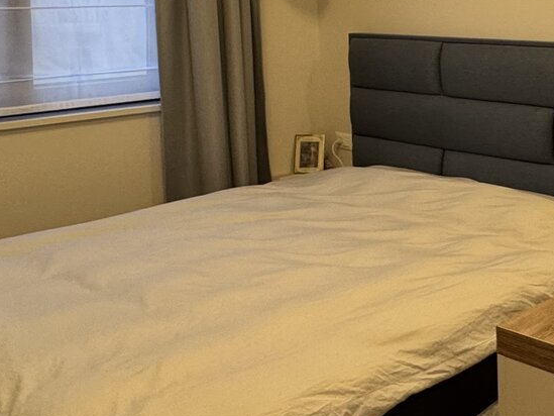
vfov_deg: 28.0
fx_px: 816
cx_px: 585
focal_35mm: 51
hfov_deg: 33.4
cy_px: 88
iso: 200
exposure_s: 1/50
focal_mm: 2.22
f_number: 2.2
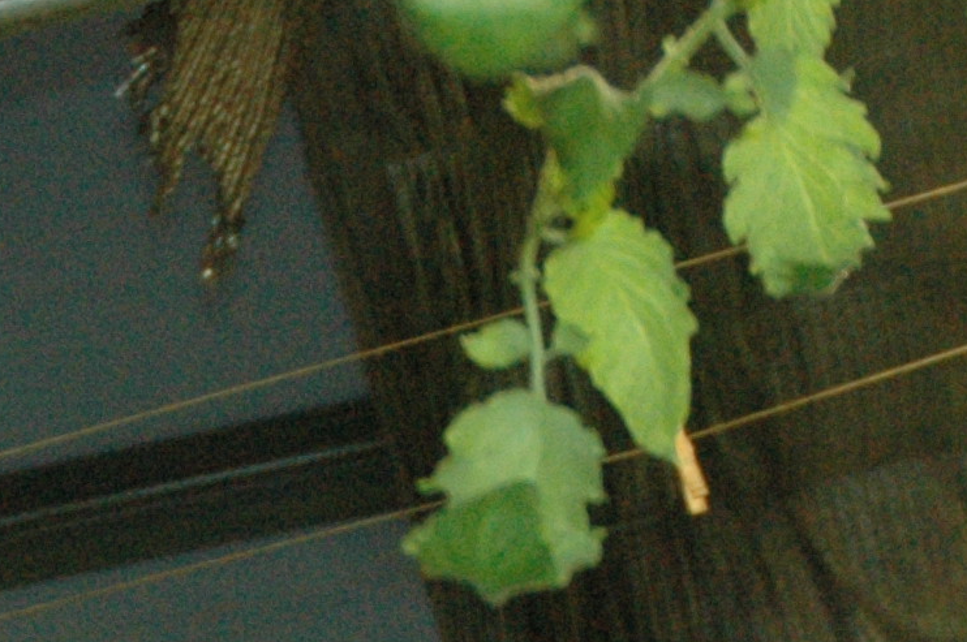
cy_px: 1206
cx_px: -267
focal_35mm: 146
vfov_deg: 8.9
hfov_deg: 13.6
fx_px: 3917
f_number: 5
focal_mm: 24
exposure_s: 1/60
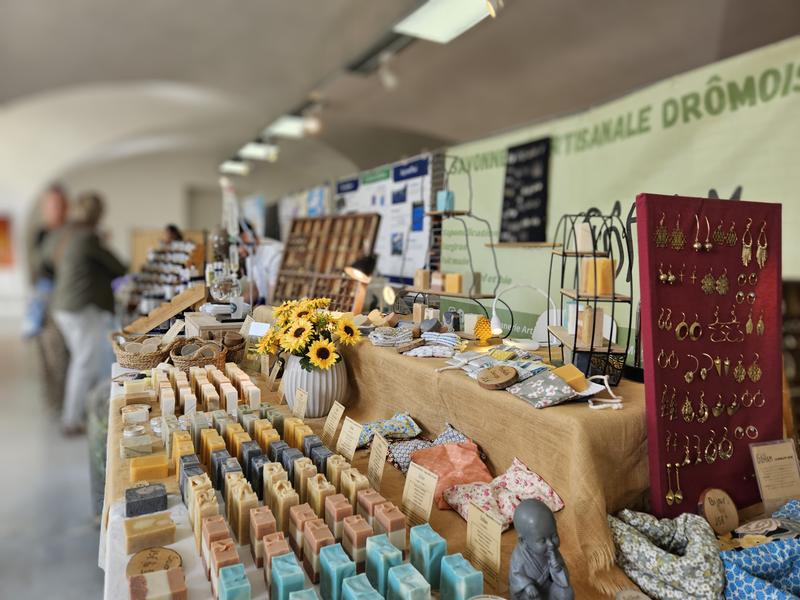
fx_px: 532
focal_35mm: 23
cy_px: 300
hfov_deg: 73.9
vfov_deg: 58.9
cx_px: 400
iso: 40
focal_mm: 5.4
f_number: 1.8
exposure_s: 1/100
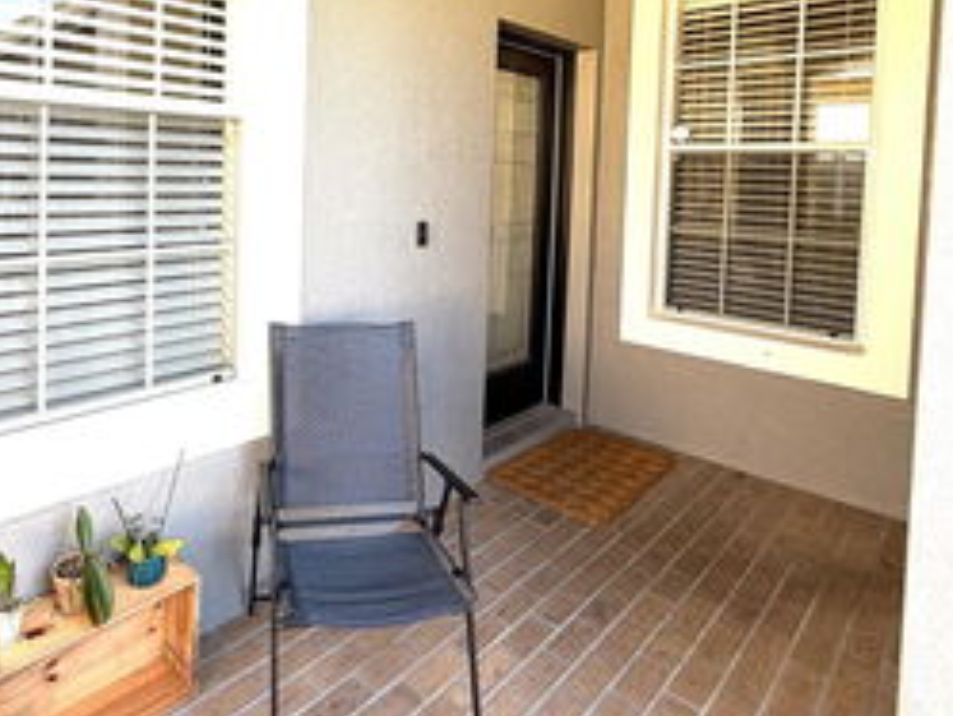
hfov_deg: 70.2
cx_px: 346
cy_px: 195
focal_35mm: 24
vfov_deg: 54.7
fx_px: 661
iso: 40
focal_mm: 2.22
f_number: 2.2
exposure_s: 1/131
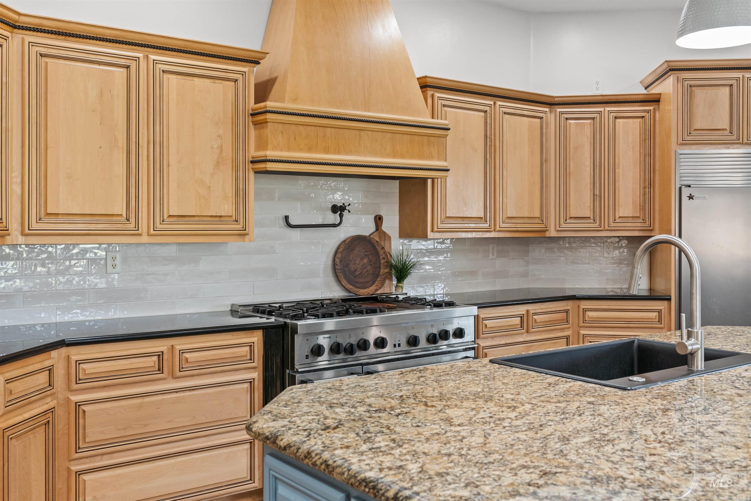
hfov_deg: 54.4
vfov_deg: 37.9
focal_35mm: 35
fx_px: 730
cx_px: 376
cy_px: 250
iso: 400
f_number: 6.3
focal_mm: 35
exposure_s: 1/10
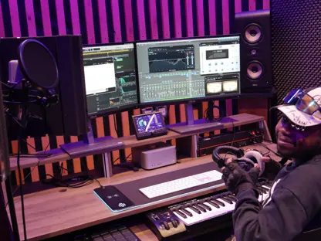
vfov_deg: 36.0
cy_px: 120
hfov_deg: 46.8
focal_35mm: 40
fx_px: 371
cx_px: 160
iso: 2500
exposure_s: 1/60
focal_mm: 20
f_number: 4.5
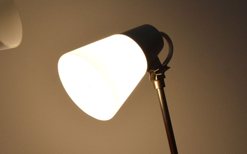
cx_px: 43
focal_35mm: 103
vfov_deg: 12.7
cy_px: 64
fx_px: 693
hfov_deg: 19.9
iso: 1600
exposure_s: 1/640
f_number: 13
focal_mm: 30
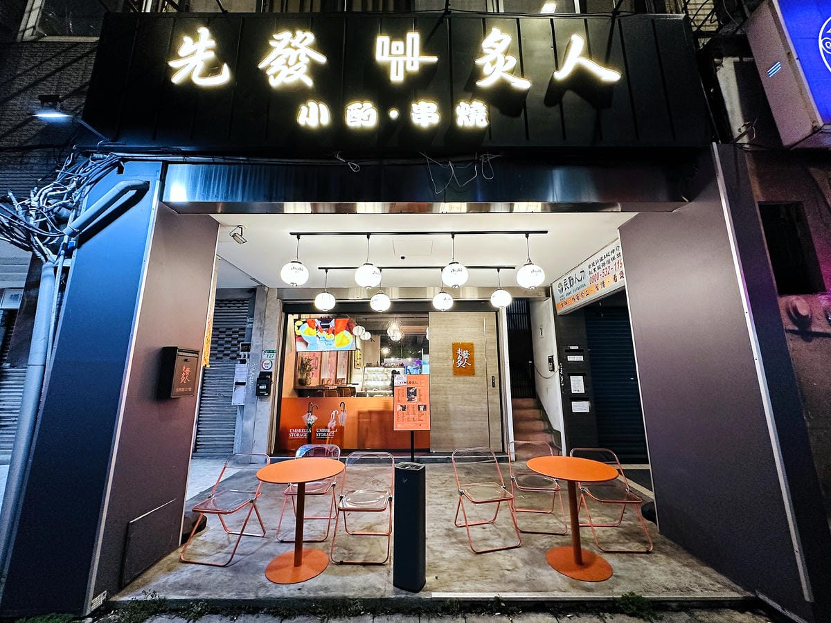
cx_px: 416
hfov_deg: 102.1
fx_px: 336
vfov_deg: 85.7
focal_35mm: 14
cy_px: 312
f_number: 2.2
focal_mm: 2.22
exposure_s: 1/60
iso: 320
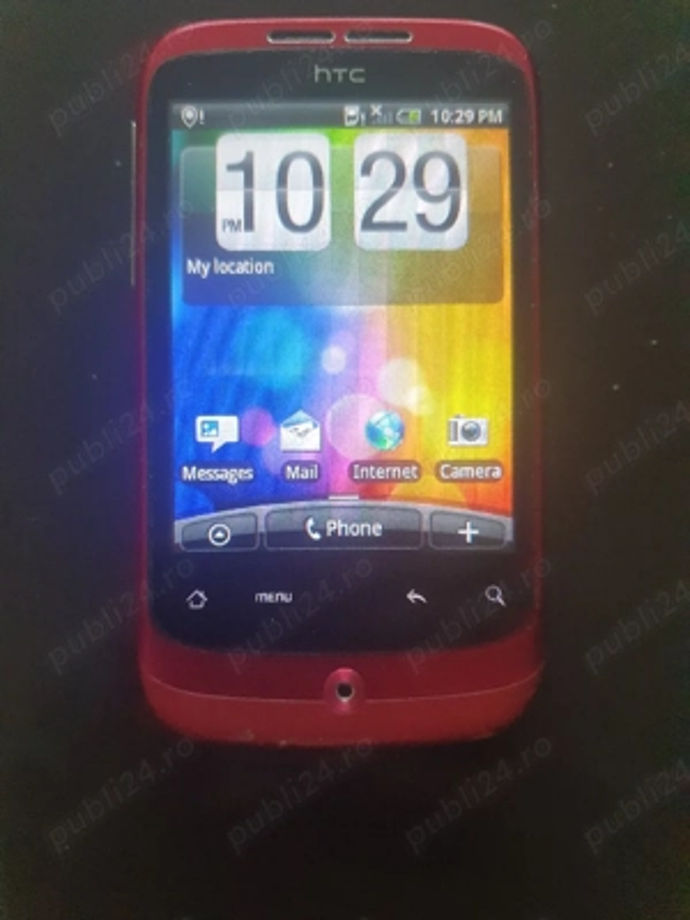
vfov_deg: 67.3
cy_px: 460
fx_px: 691
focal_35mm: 26
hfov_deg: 53.1
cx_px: 345
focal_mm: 4.32
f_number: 2.4
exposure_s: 1/100
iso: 400
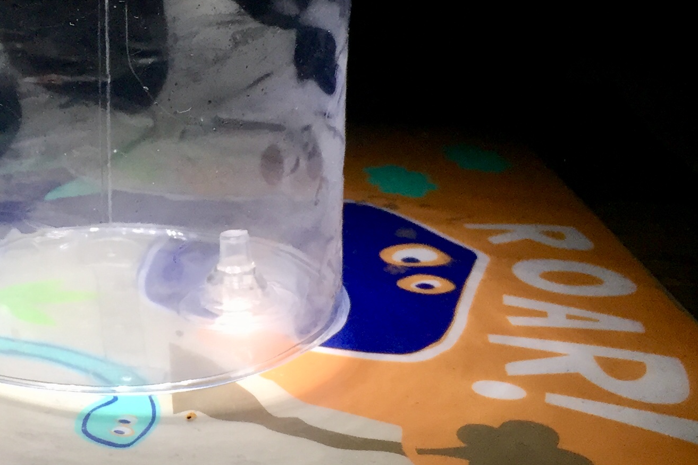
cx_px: 101
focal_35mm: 75
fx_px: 1454
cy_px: 187
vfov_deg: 18.2
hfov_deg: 26.3
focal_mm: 4.15
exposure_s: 1/30
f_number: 2.2
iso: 32
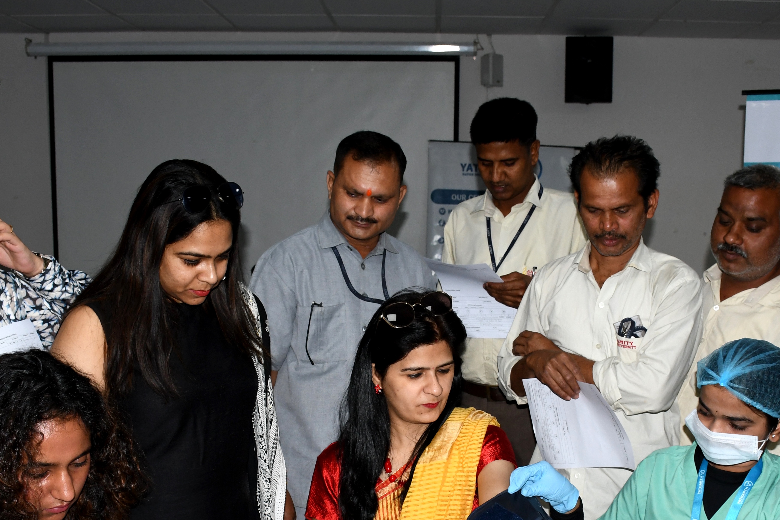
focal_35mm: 46
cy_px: 358
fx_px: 997
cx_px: 436
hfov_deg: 42.7
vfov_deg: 29.0
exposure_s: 1/125
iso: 800
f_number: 6.3
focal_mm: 20
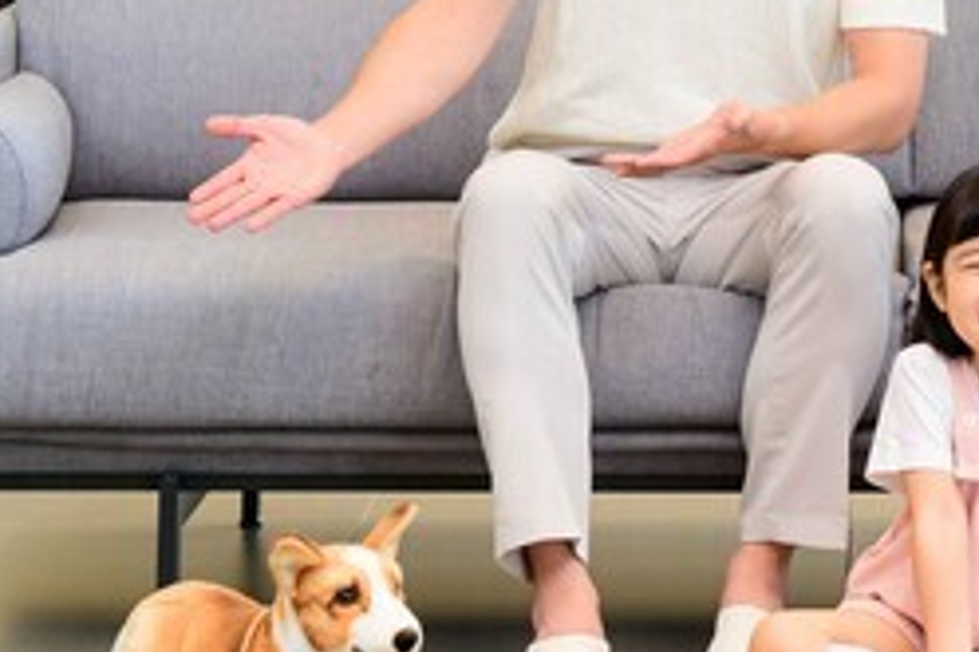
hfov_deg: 11.4
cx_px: 979
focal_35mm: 179
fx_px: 4864
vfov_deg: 7.7
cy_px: 146
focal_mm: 74
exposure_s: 1/125
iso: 1600
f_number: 9.5
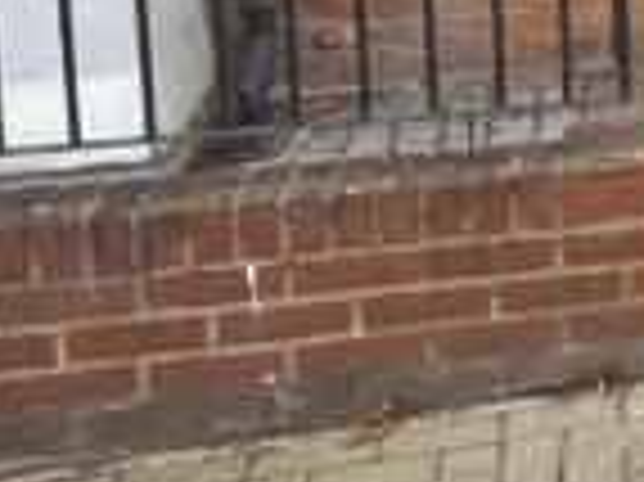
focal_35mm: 98
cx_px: 1227
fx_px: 1822
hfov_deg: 16.2
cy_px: -191
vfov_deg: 14.3
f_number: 1.78
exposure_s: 1/645
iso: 80
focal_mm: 6.76
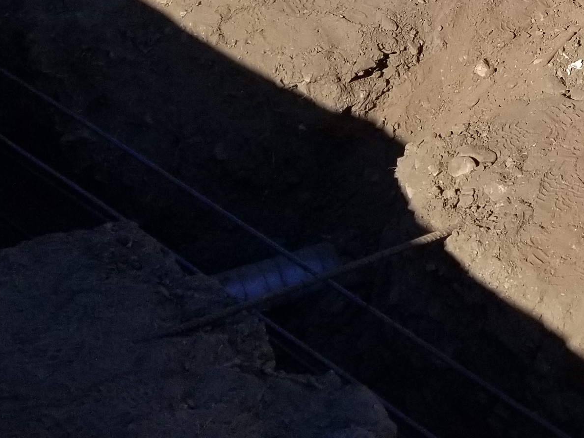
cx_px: 714
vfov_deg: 15.0
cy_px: -296
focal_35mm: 88
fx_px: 1484
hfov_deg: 20.7
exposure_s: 1/2912
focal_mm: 4.25
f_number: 1.7
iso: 50
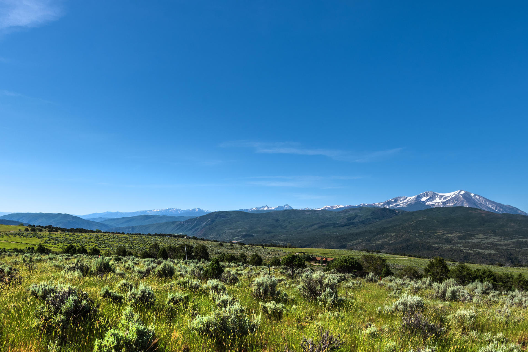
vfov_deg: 49.9
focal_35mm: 25
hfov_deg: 70.5
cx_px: 204
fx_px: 367
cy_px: 249
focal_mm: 16
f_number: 8
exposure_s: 1/320
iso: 100
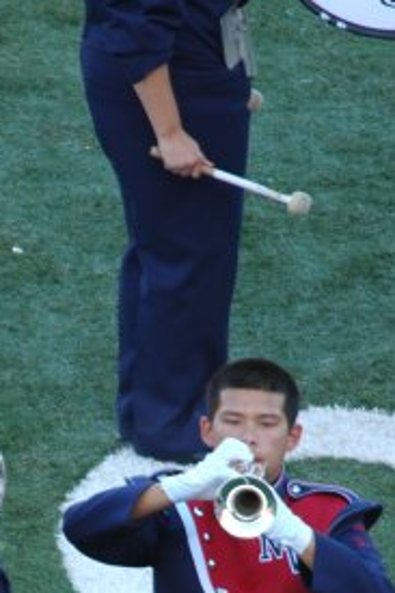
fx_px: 21569
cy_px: 625
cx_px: 1
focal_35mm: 1309
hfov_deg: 1.0
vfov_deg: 1.6
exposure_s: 1/100
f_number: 5.6
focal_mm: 400
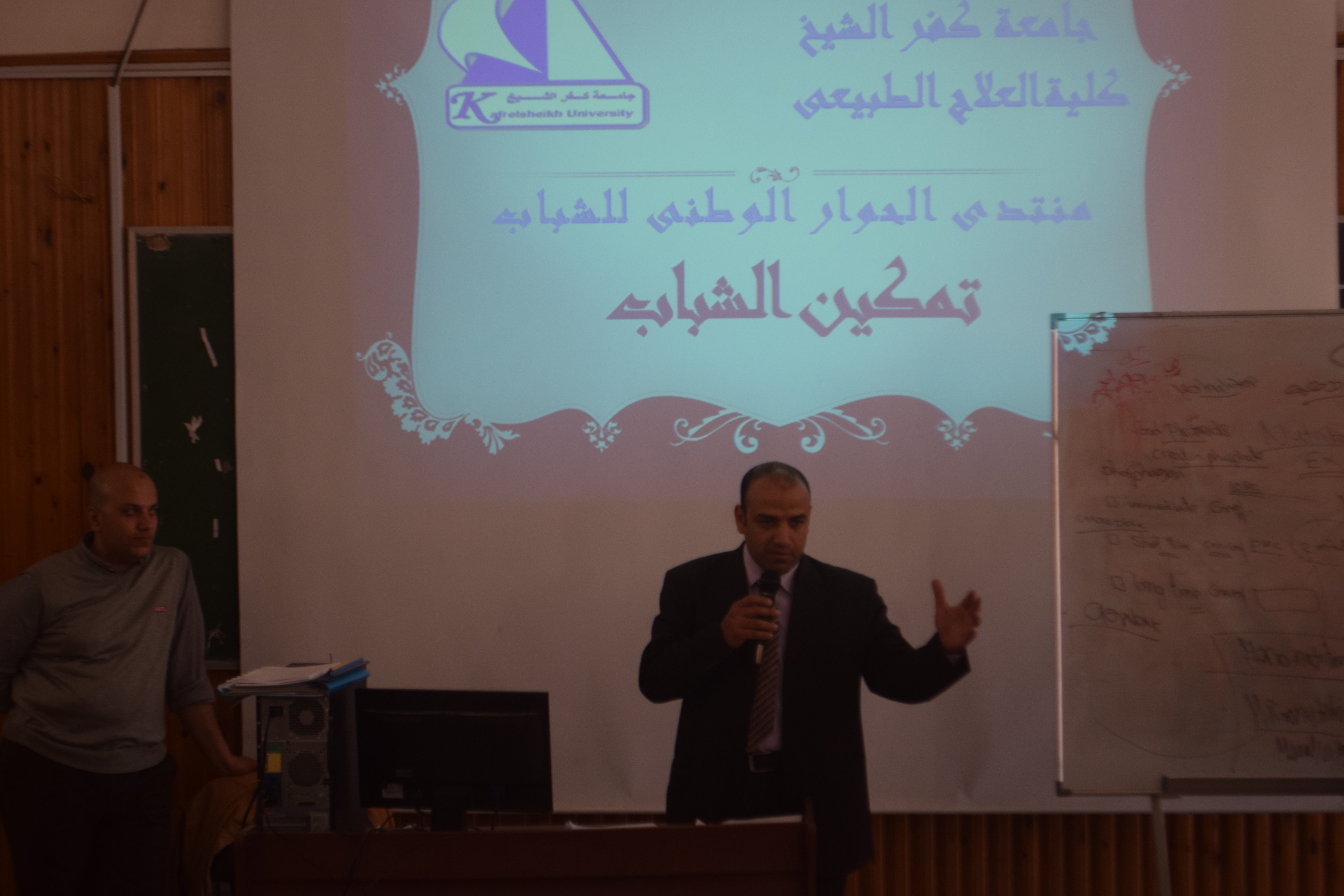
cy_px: 448
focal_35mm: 82
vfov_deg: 16.6
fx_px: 3080
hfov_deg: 24.6
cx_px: 672
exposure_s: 1/60
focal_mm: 55
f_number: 5.6
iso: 450
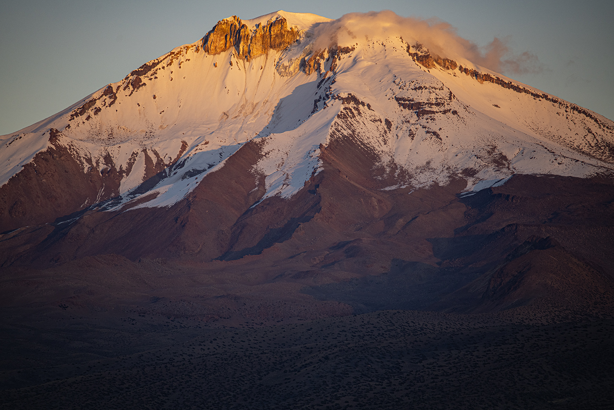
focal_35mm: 252
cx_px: 287
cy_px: 203
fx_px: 4298
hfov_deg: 8.2
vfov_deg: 5.5
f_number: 5.6
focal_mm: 230
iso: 320
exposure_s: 1/250
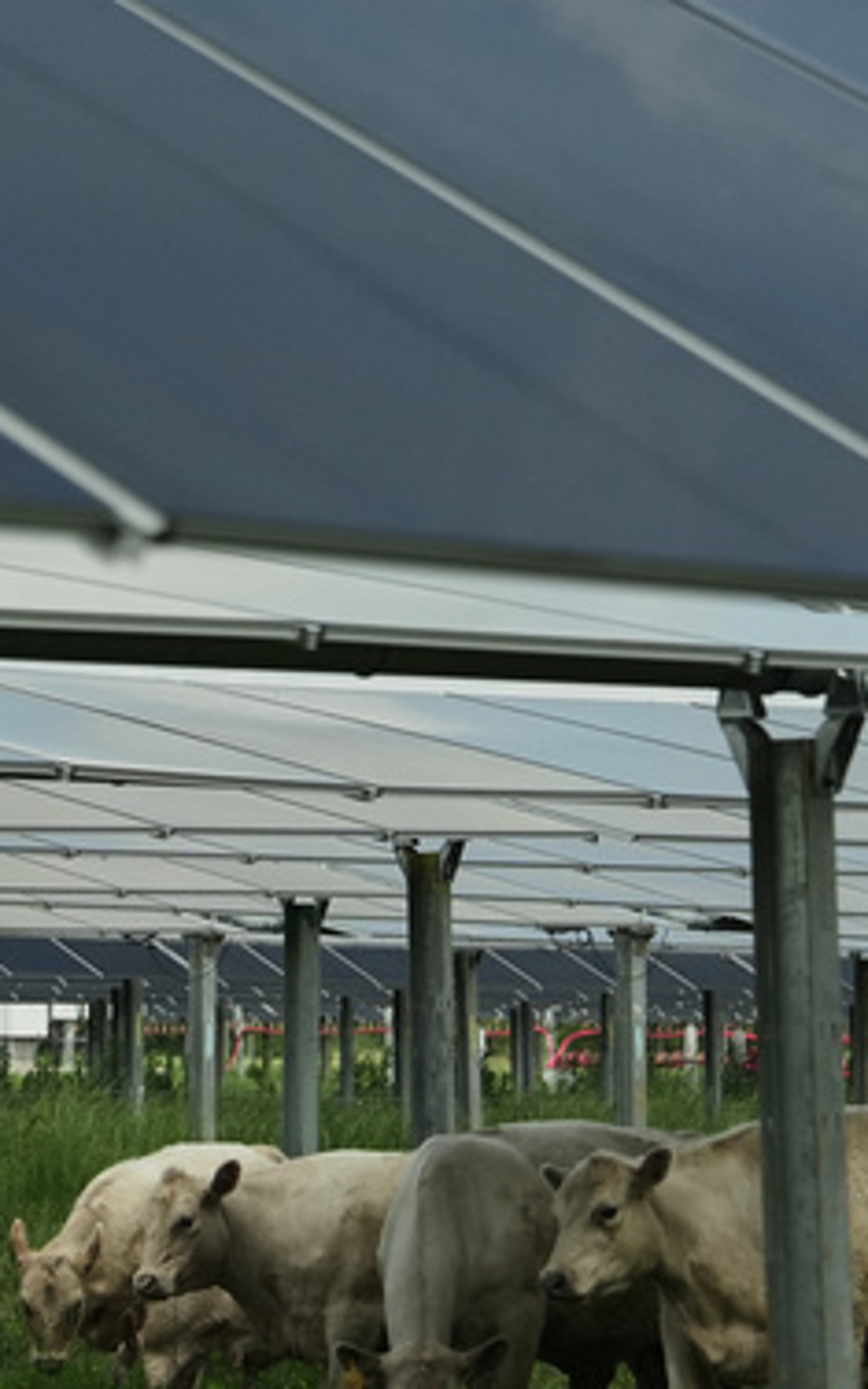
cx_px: -122
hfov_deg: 6.7
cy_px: 344
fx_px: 7343
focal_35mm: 194
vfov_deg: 10.8
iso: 800
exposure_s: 1/8000
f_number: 2.8
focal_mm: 70
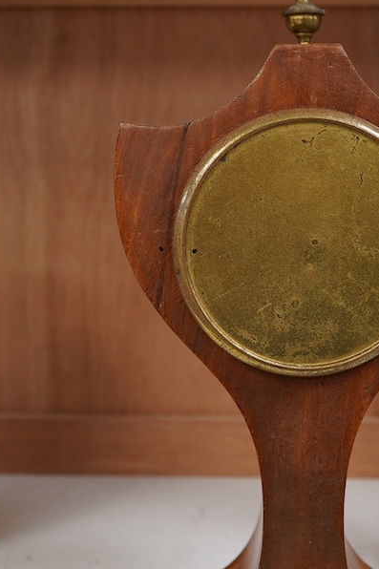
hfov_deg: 19.9
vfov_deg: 29.6
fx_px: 1074
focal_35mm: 68
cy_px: 342
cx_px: 275
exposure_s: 1/125
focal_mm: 30
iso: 1250
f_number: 8
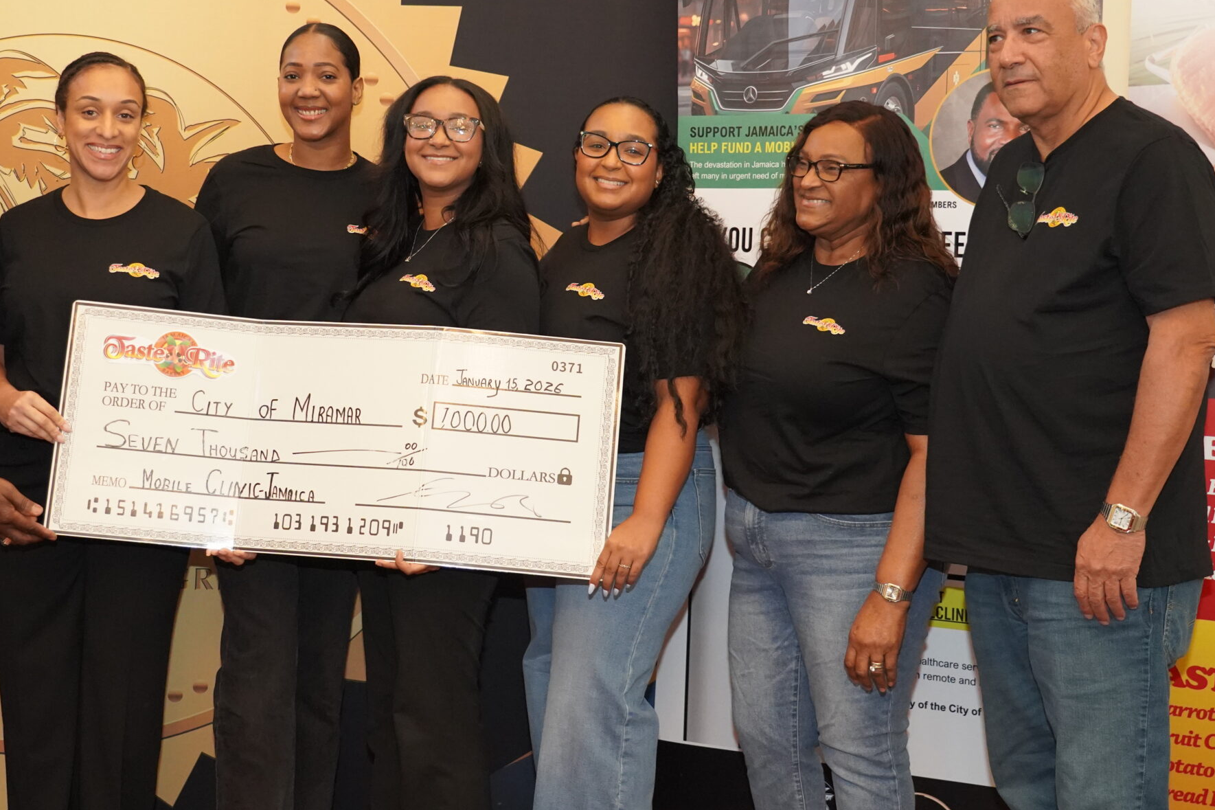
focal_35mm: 55
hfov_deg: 36.2
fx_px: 1856
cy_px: 292
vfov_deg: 24.5
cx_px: 506
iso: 6400
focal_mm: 38
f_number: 4
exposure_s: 1/160
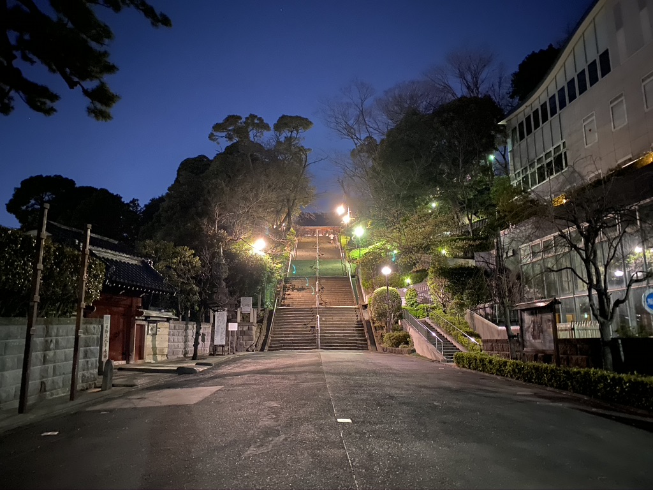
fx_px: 490
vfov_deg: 53.1
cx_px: 326
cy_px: 245
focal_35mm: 26
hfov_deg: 67.3
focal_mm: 4.25
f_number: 1.8
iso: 1000
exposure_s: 1/4
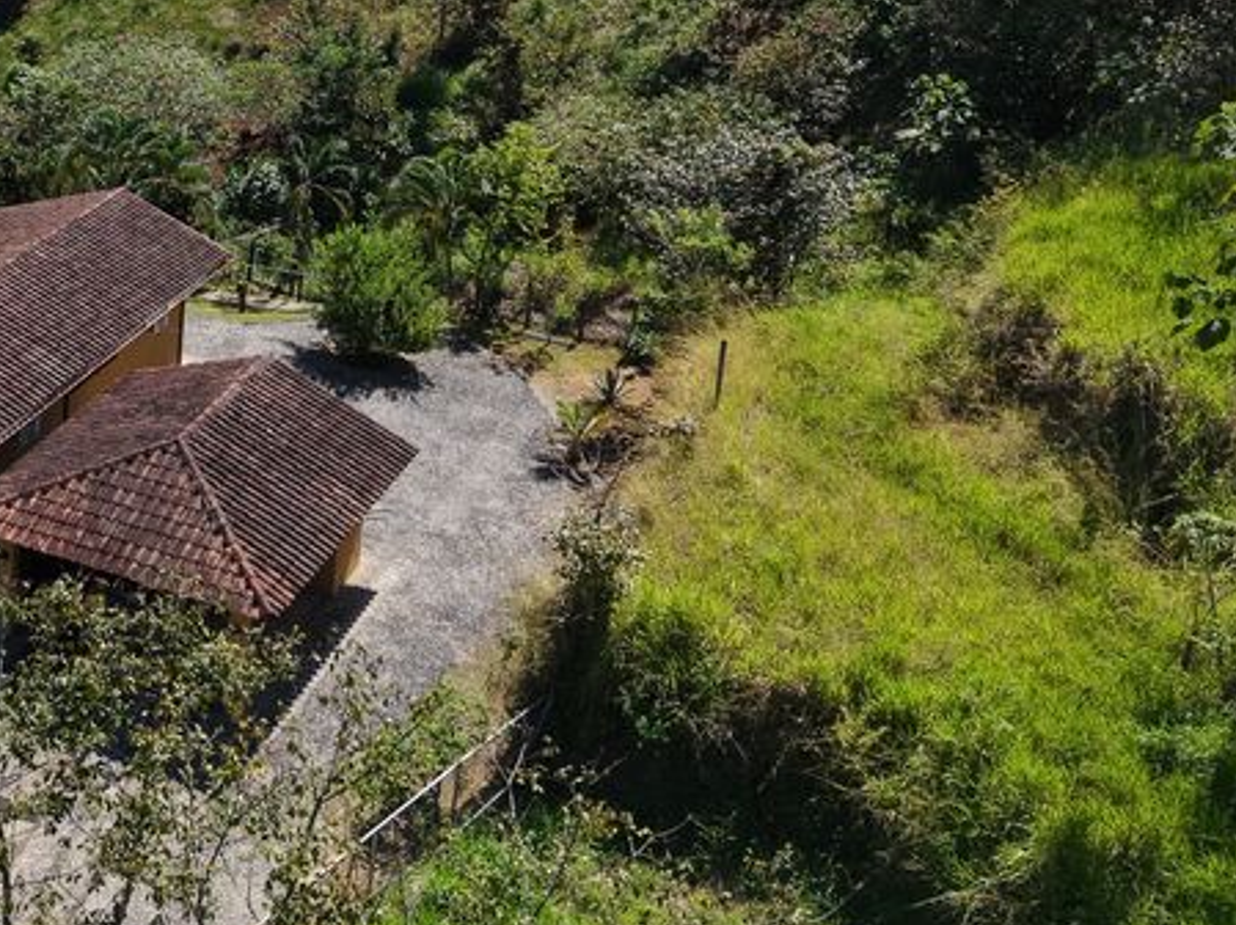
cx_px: -165
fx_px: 2176
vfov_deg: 23.6
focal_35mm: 61
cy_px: 153
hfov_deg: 28.4
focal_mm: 8.67
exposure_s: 1/5000
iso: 260
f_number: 1.8
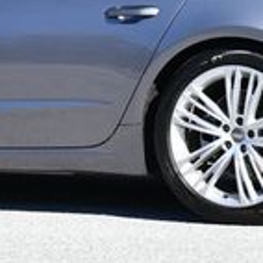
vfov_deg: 8.3
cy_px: -89
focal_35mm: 207
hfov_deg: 8.4
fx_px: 1779
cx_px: 70
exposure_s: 1/250
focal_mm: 27
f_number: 8
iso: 160
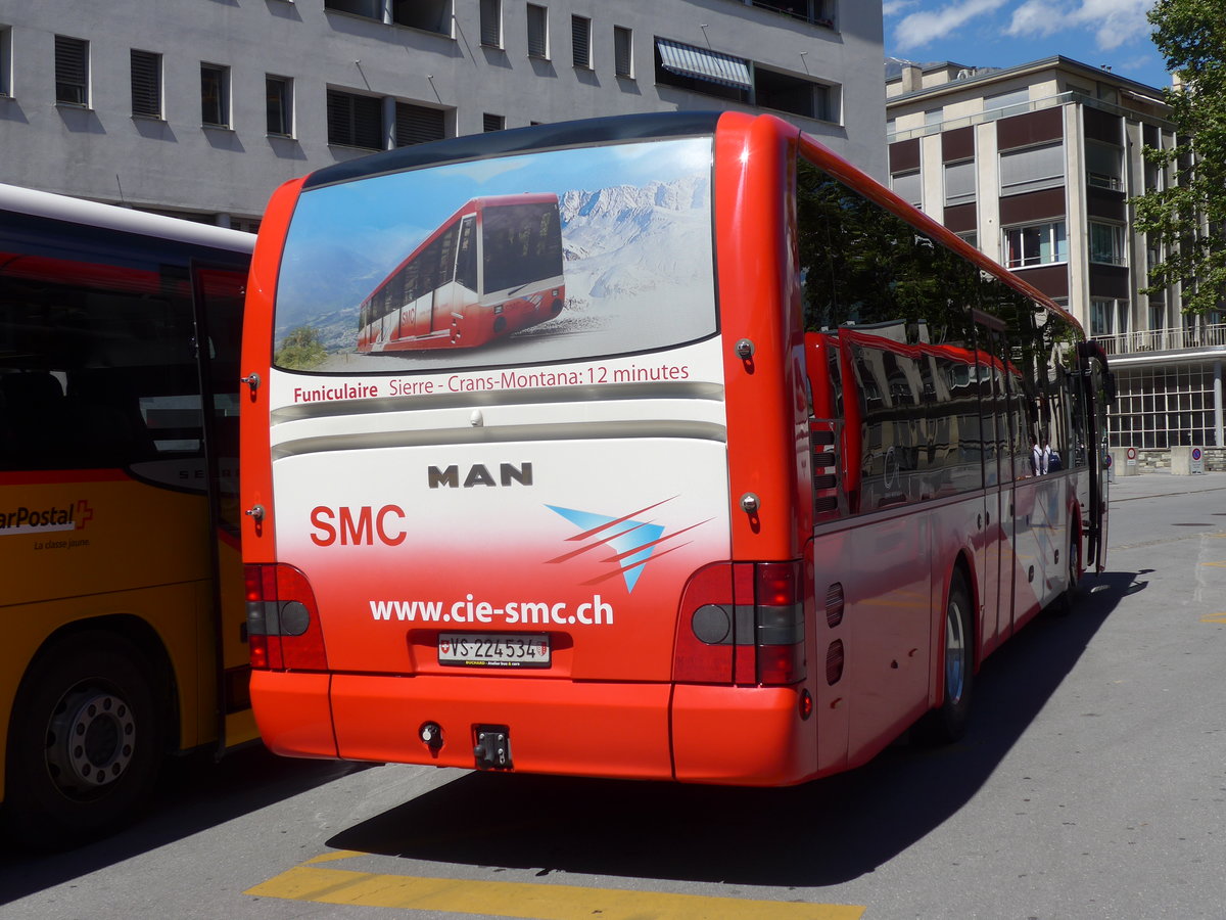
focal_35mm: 41
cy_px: 460
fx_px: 1452
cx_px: 613
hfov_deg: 45.8
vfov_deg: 35.1
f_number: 3.2
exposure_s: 1/2000
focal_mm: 8.4
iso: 80
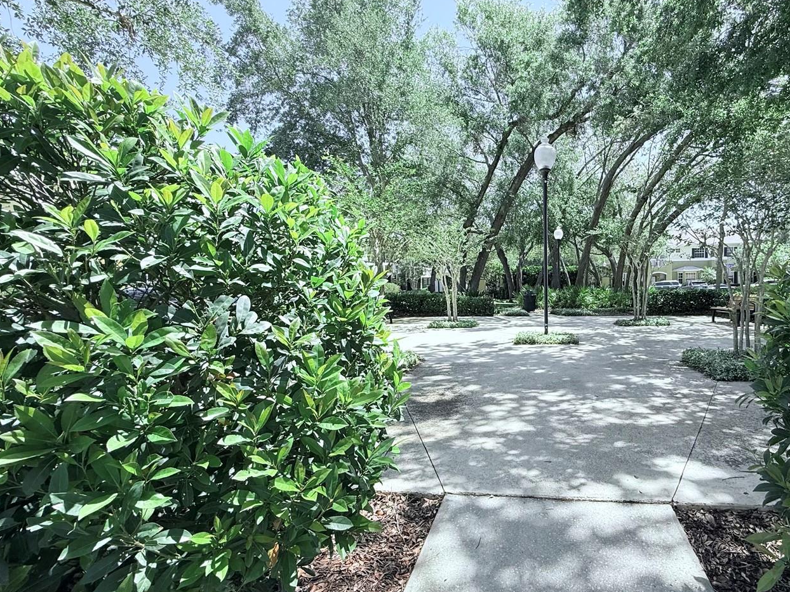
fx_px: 411
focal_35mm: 18
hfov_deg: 85.8
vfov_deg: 71.6
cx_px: 500
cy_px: 301
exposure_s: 1/970
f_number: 2.2
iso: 64
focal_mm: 2.22
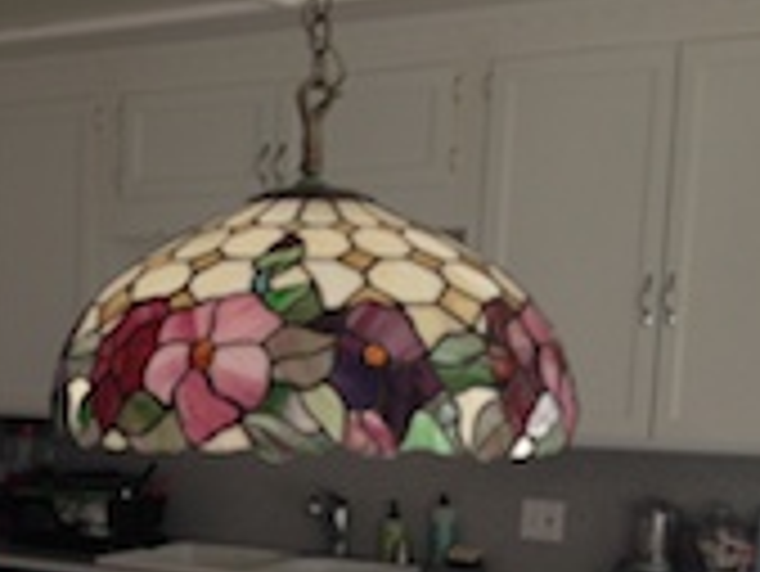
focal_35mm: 78
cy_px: 572
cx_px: -18
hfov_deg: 23.8
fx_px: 1714
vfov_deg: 18.4
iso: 50
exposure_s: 1/20
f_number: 2.4
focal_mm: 4.12
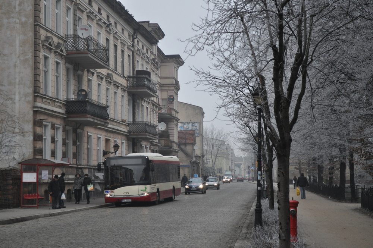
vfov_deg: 16.5
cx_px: 186
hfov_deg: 24.6
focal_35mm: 82
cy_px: 124
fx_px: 854
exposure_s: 1/800
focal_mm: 55
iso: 800
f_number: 5.6
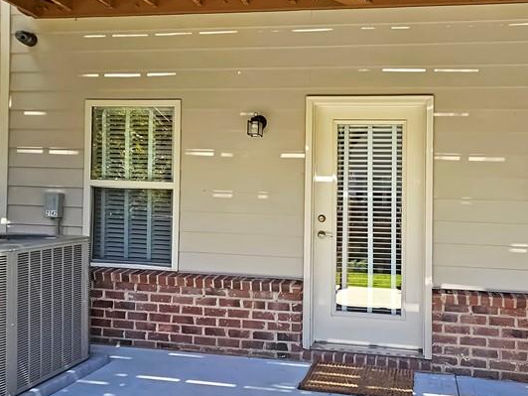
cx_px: 342
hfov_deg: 67.9
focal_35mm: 25
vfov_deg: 54.7
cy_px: 227
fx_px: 381
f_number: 2.2
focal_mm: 2.2
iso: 50
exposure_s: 1/400
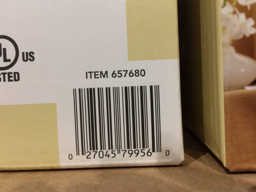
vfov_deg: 48.2
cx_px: 128
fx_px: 214
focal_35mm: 29
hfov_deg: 61.7
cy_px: 96
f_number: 2.2
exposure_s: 1/30
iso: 100
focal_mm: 4.15
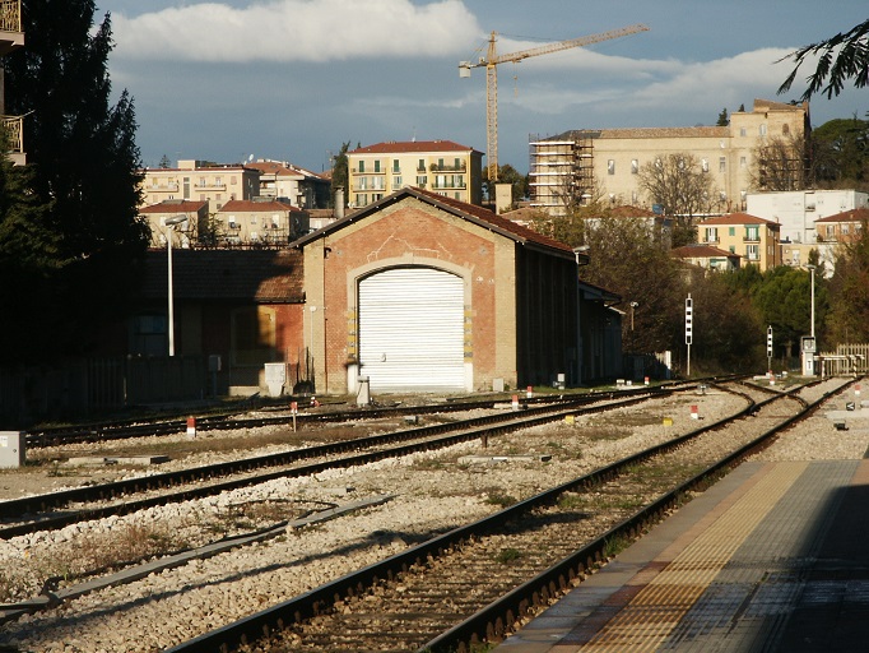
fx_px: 3491
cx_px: 434
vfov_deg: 10.7
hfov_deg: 14.2
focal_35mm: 139
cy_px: 326
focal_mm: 28.23
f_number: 8
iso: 64
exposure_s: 1/250
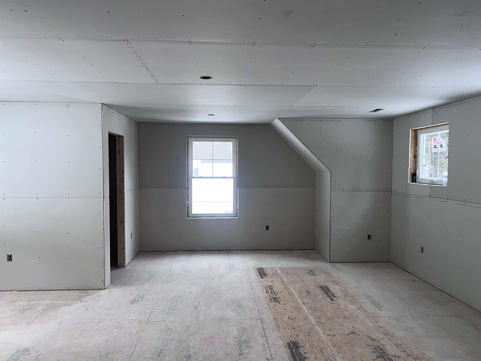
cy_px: 180
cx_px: 240
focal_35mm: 26
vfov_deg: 53.1
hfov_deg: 67.3
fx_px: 361
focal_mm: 5.7
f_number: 1.5
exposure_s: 1/165
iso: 32
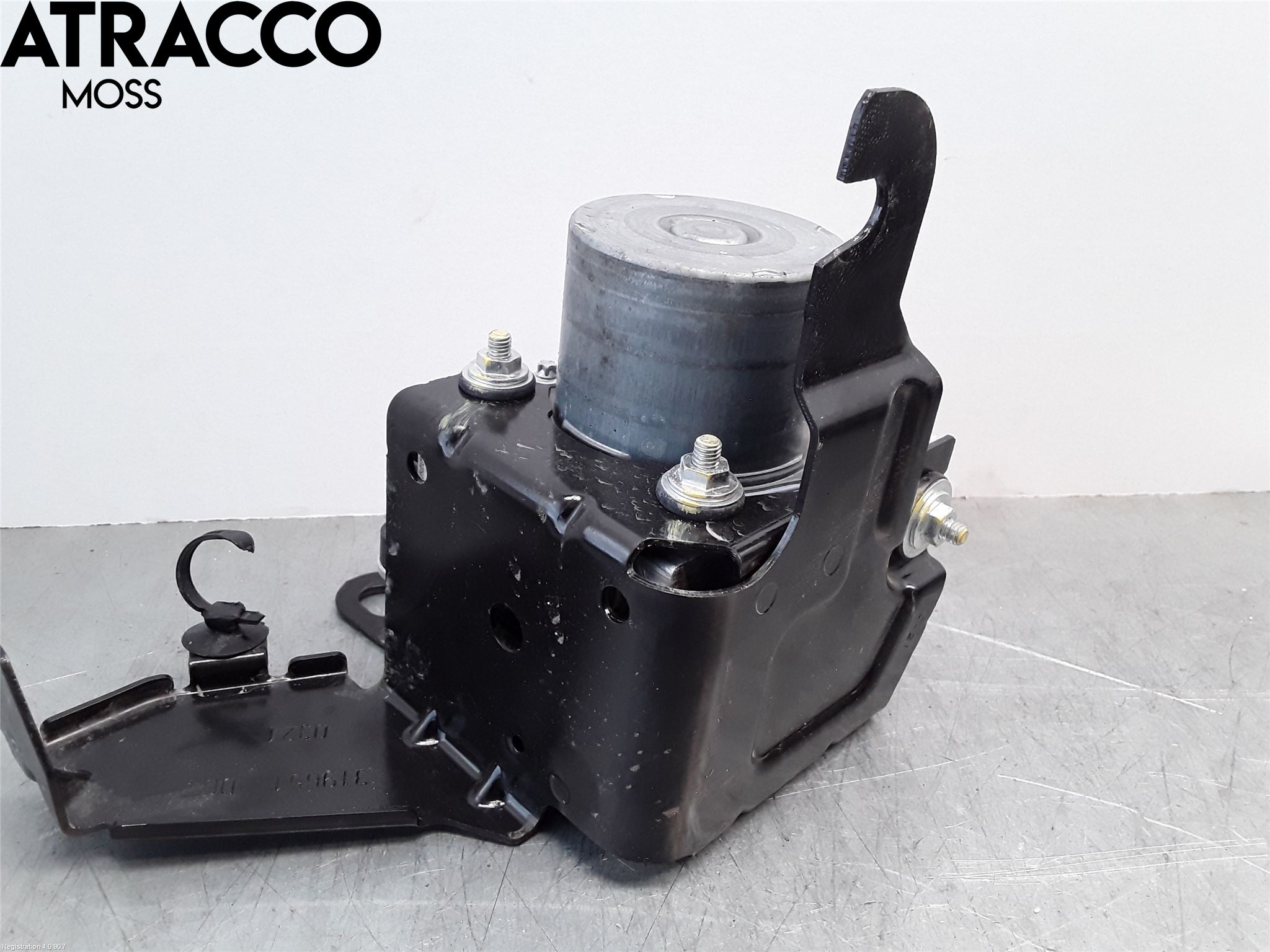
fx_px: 1027
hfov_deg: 63.4
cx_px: 635
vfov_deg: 49.7
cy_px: 476
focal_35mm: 28
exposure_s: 1/100
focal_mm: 2.91
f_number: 1.9
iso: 100
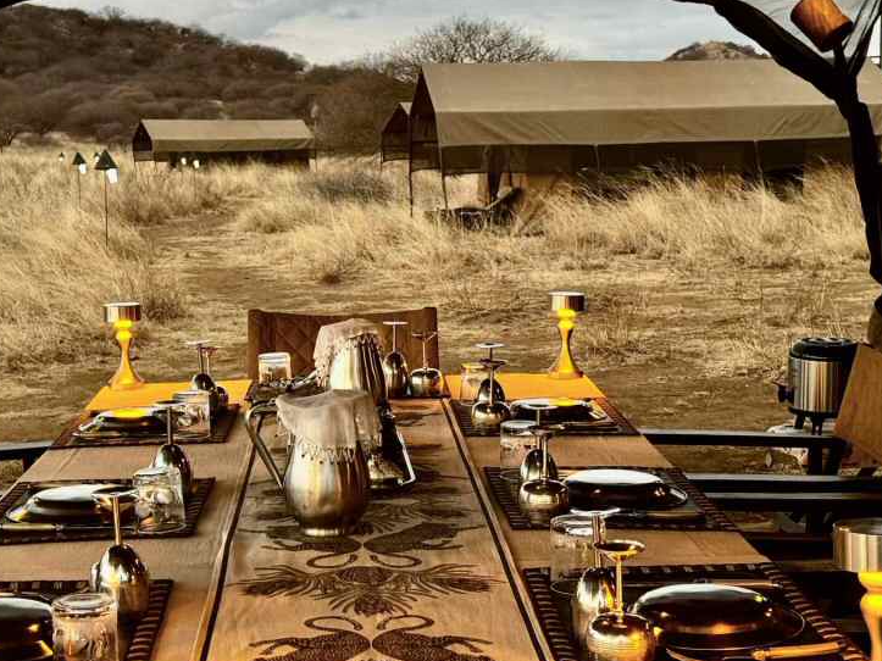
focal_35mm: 68
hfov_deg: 28.5
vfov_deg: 21.6
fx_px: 1732
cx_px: 354
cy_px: 309
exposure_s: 1/25
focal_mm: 6.76
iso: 500
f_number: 1.78
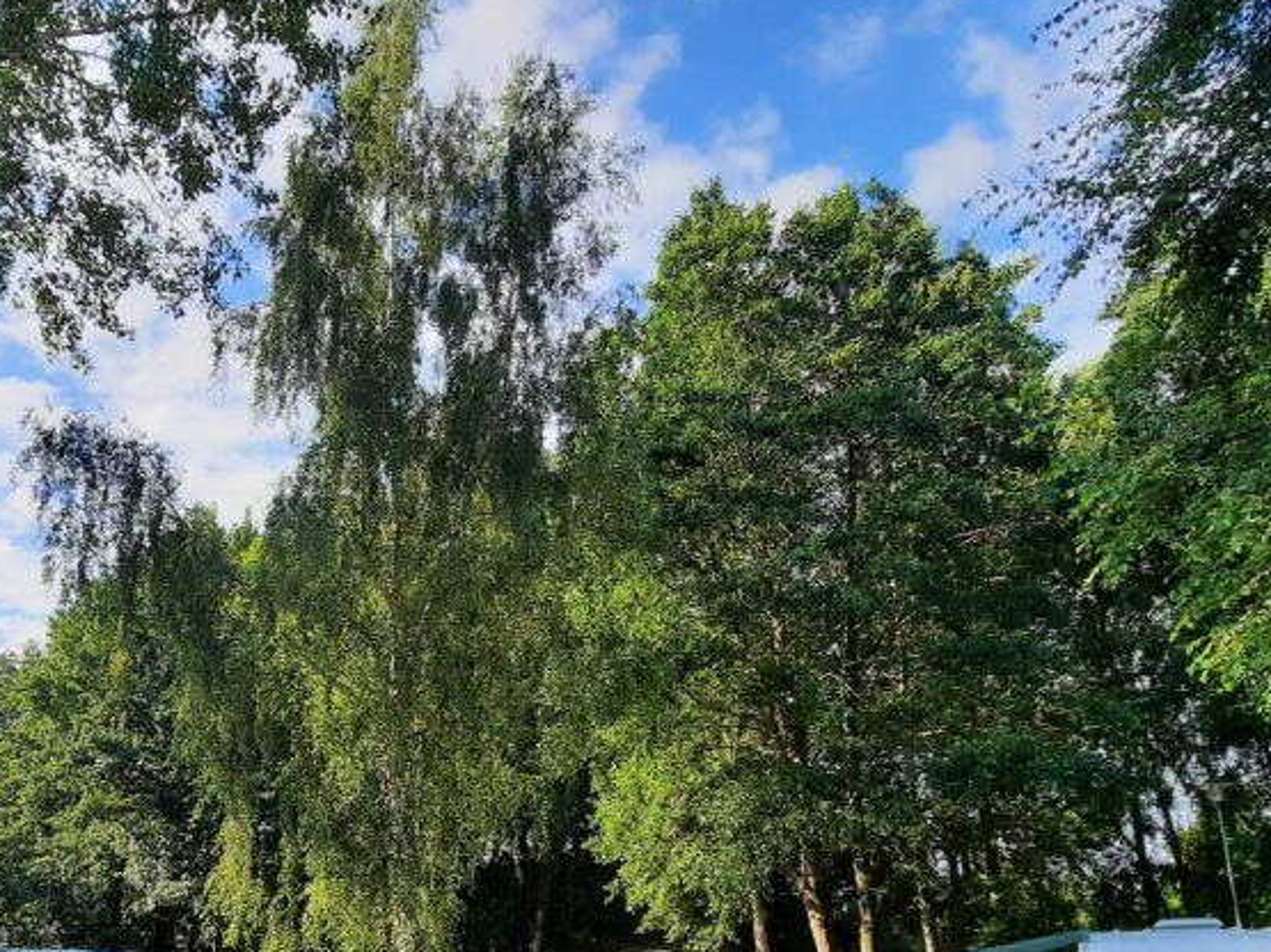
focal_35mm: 25
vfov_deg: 52.7
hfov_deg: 67.1
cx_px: 404
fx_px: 918
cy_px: 700
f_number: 2.2
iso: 40
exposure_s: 1/810
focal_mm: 1.74
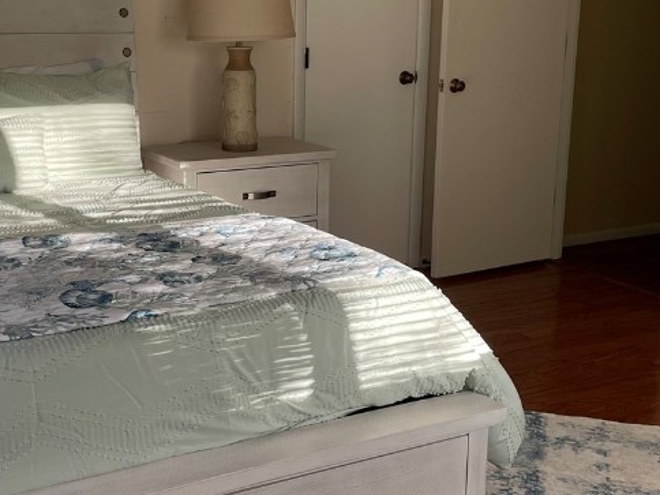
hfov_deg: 34.7
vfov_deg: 26.5
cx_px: 244
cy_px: 199
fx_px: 1049
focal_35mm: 55
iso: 80
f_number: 1.6
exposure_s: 1/121
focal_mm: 4.2
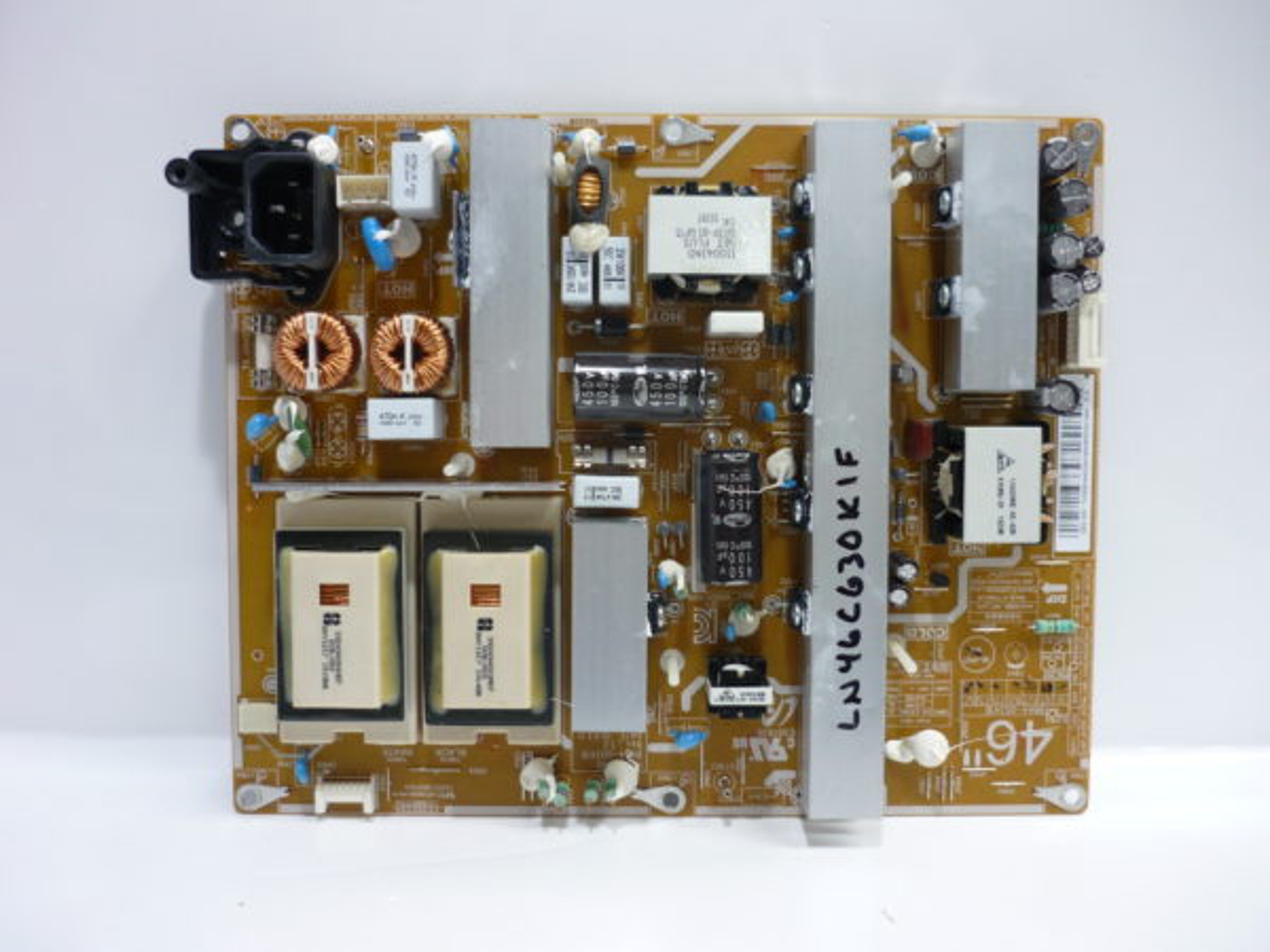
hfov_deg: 55.4
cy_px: 476
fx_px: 1211
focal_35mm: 33
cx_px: 635
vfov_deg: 42.9
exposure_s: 1/30
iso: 125
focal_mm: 5.5
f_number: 2.8
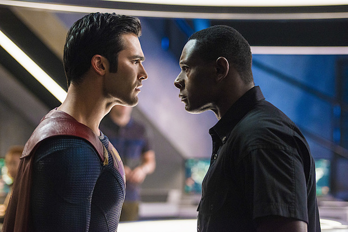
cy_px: 116
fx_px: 919
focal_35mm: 95
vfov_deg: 14.4
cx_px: 174
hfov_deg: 21.4
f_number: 2.8
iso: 3200
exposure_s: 1/125
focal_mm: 95
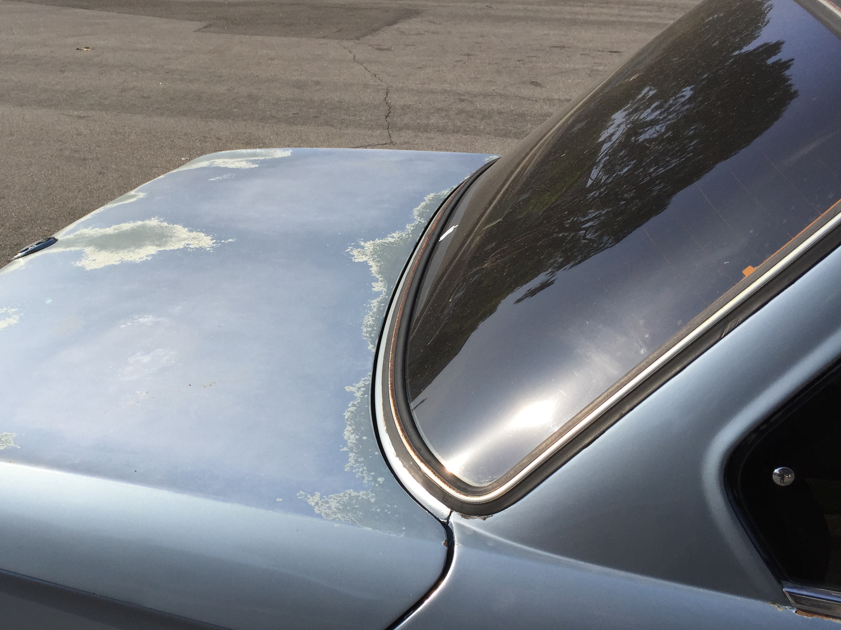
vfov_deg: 37.6
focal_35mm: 38
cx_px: 291
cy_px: 382
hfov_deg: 48.3
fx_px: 923
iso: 32
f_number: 2.2
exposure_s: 1/1799
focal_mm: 4.15
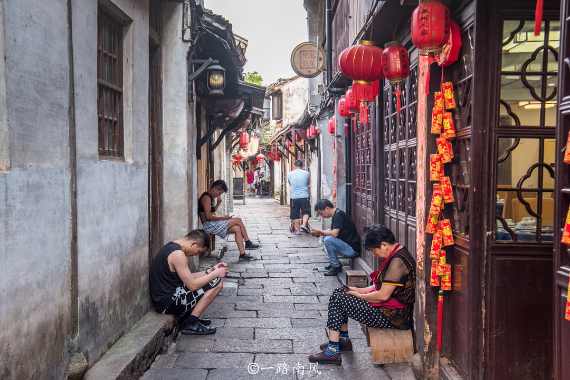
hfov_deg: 42.7
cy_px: 190
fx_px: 729
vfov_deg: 29.3
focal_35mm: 46
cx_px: 285
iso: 400
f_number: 8
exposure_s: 1/100
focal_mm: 46
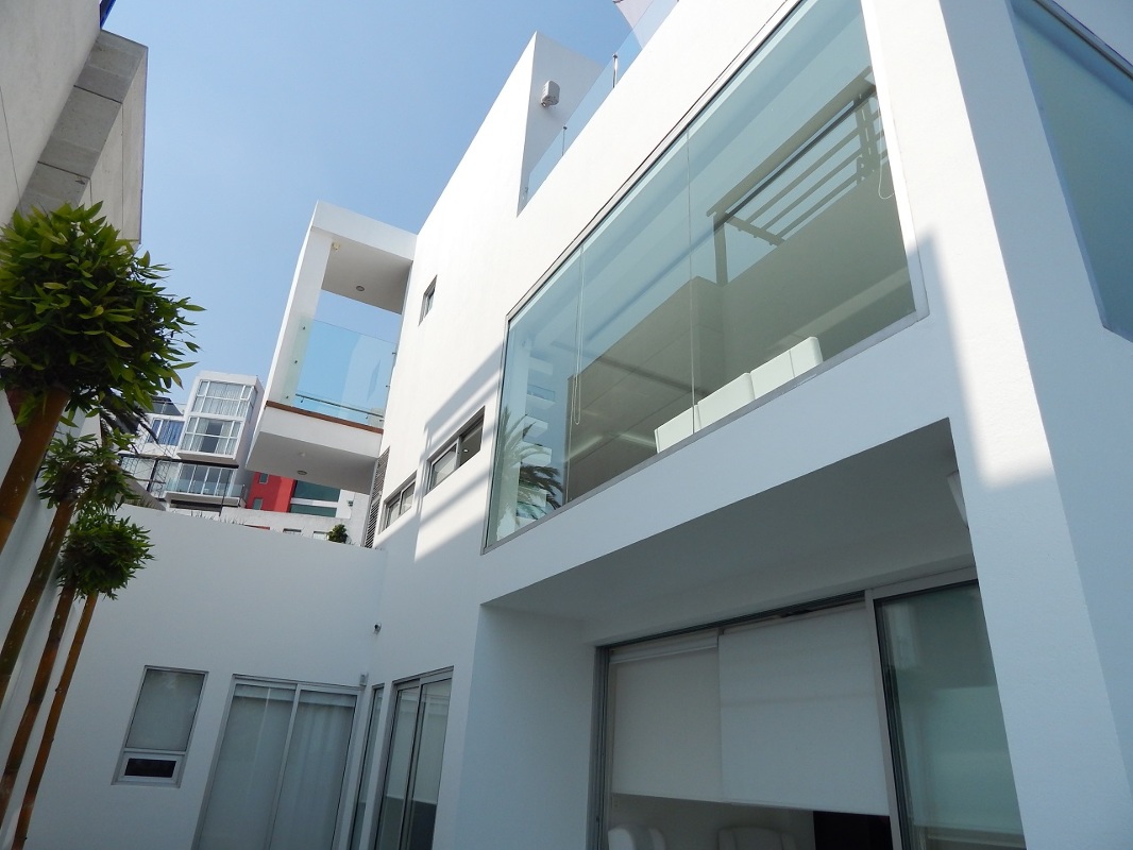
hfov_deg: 73.9
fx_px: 753
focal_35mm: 23
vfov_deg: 58.9
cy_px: 425
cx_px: 566
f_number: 6
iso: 125
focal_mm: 4
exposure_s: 1/800
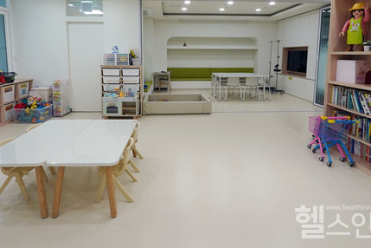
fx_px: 216
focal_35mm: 21
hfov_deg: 81.2
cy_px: 78
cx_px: 178
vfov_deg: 57.9
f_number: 9
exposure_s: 1/100
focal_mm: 10
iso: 1000
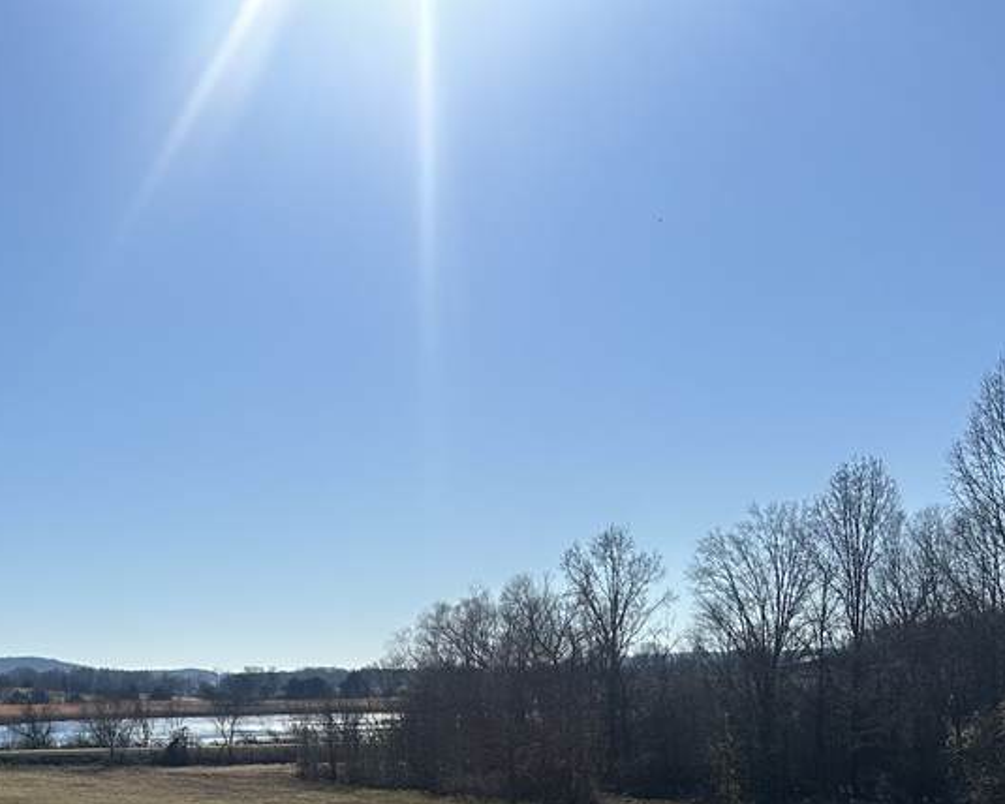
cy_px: 838
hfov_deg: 31.5
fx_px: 1666
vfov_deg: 25.5
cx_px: 49
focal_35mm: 56
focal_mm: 6.86
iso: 80
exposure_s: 1/8929
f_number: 1.78
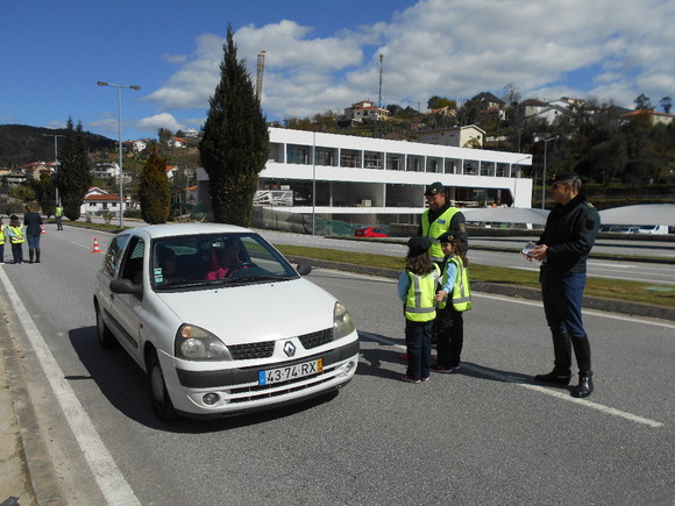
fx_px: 507
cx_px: 338
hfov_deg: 67.3
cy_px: 253
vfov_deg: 53.1
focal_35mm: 26
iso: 80
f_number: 3.2
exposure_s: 1/2000
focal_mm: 4.6
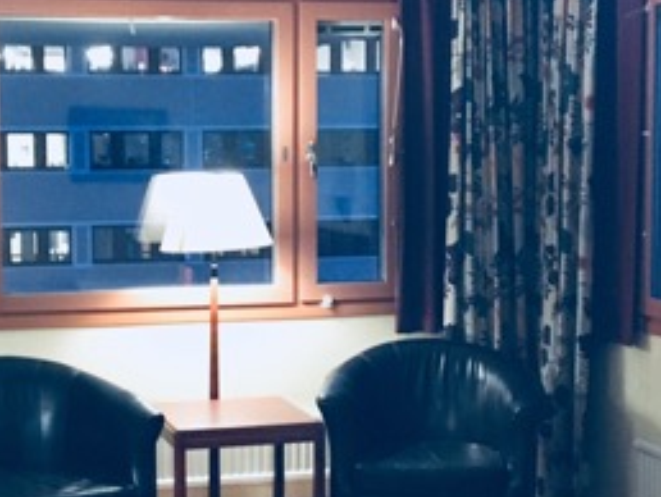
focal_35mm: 73
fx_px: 1395
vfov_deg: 20.2
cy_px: 279
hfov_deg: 26.6
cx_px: 250
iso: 400
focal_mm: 4.15
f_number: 2.2
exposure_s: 1/17
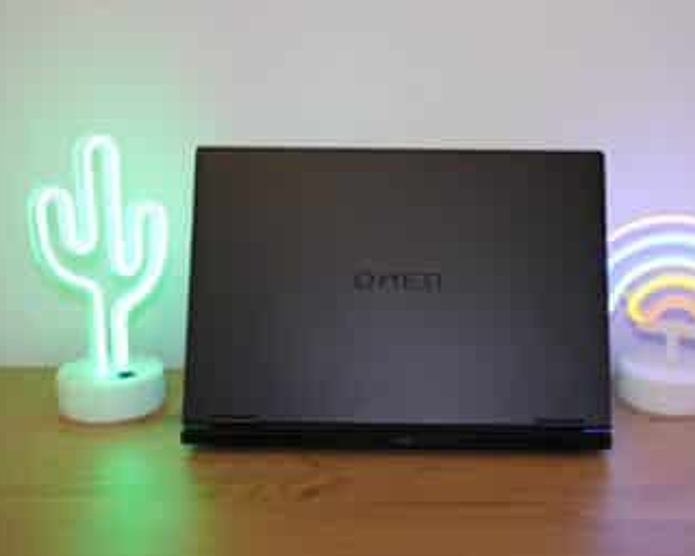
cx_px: 413
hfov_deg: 38.6
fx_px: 987
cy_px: 280
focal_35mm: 48
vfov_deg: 31.5
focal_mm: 42
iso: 2500
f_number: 9
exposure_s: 1/50
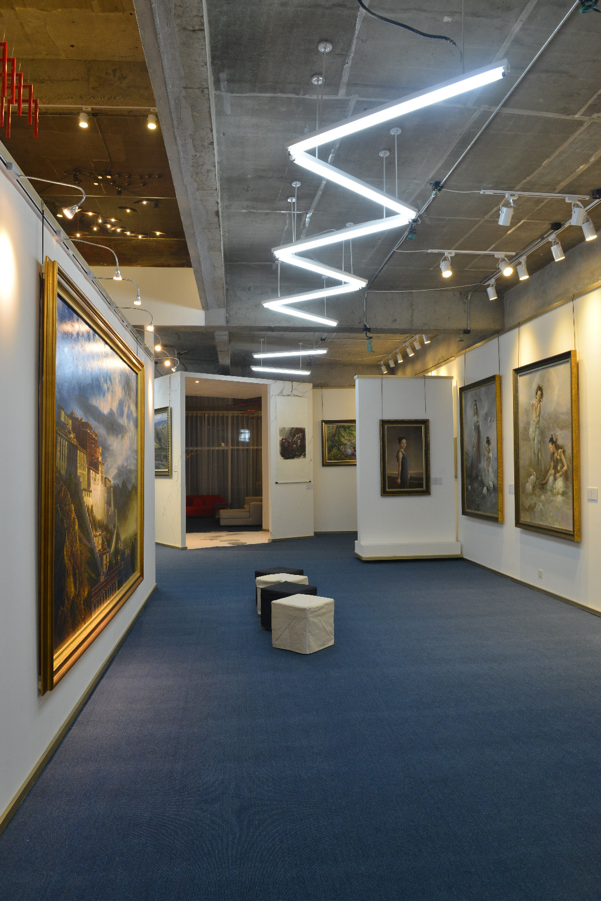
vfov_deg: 73.7
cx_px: 300
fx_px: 601
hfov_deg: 53.1
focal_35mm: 24
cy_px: 450
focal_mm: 24
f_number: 8
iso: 800
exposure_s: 1/20
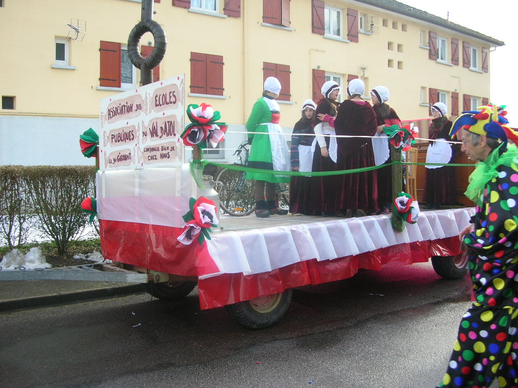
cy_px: 194
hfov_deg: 52.6
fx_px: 524
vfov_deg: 40.7
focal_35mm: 35
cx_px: 259
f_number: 2.8
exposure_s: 1/216
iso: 50
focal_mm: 5.8
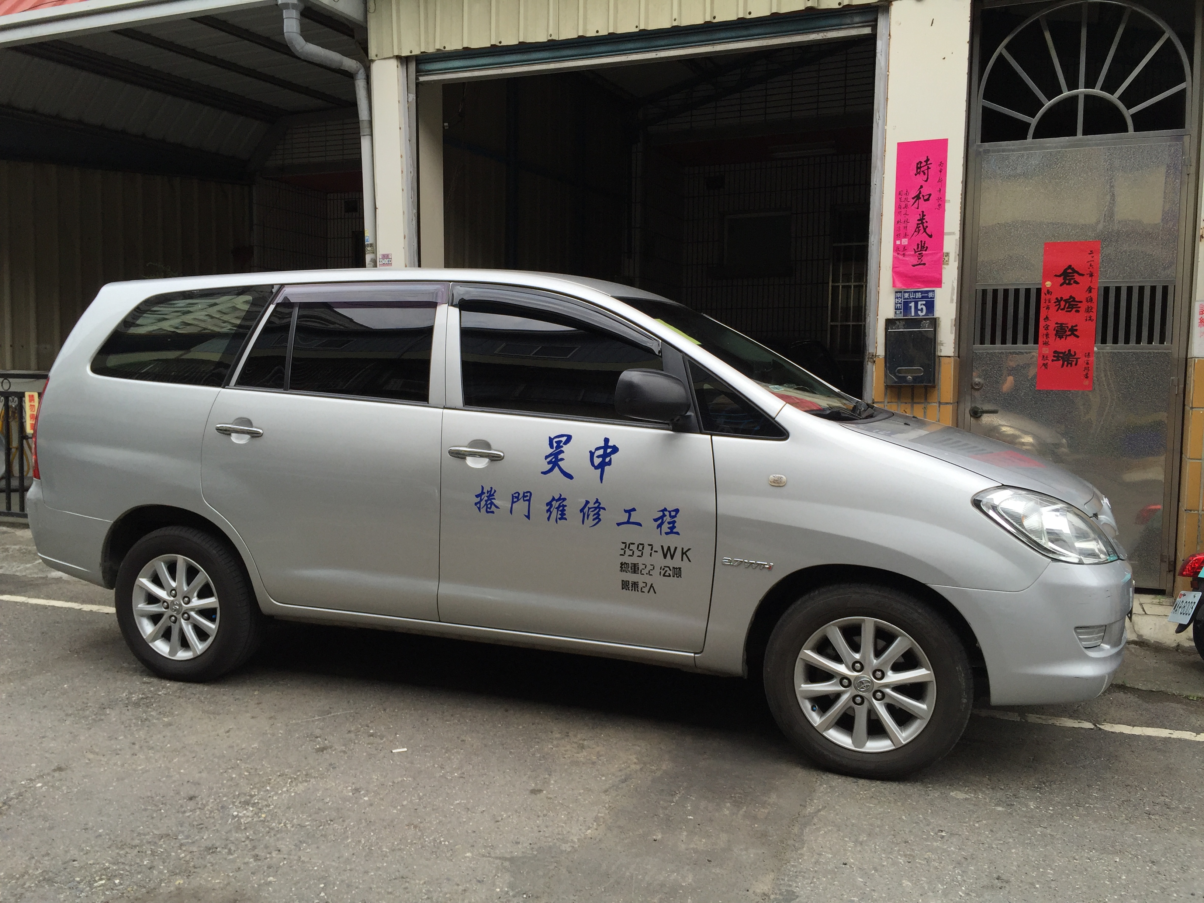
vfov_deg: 48.2
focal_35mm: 29
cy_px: 452
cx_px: 602
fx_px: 1009
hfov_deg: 61.7
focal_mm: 4.15
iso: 32
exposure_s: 1/1130
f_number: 2.2
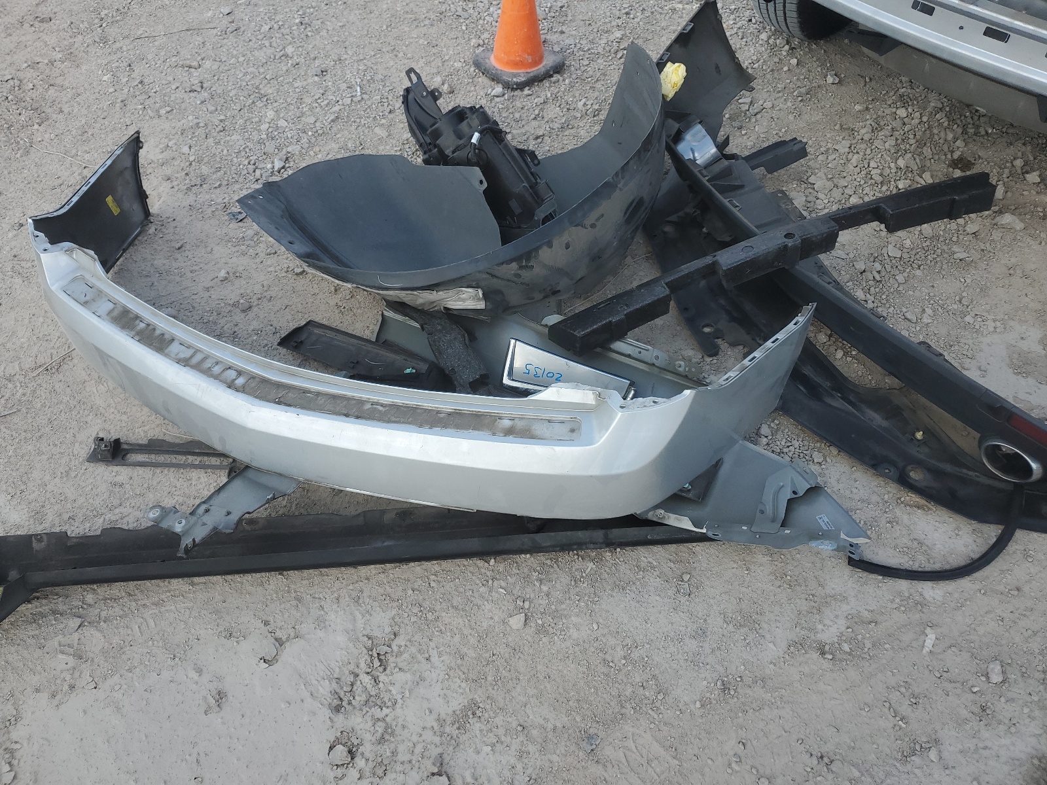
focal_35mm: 26
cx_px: 524
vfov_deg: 53.1
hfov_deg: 67.3
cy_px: 392
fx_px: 786
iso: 50
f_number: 1.5
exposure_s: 1/1429
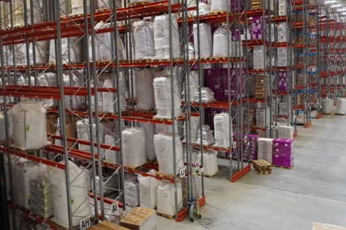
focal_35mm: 34
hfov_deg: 56.3
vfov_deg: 38.9
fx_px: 323
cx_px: 180
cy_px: 84
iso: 2000
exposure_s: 1/160
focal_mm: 17
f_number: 3.5
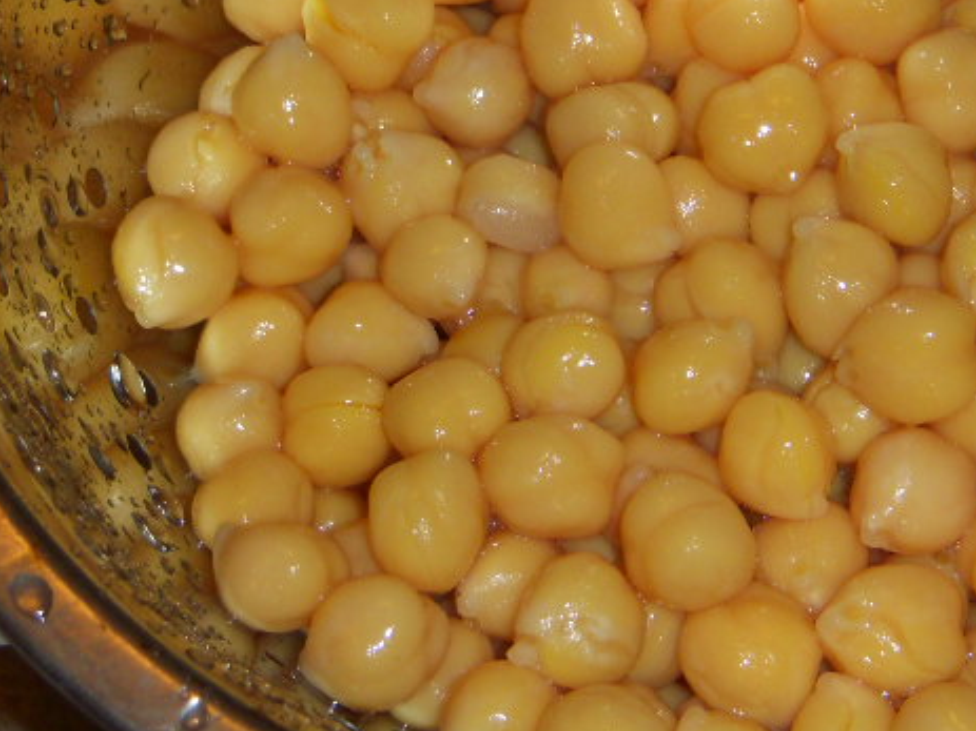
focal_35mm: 146
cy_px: 181
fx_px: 4115
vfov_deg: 10.1
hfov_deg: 13.5
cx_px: 738
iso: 100
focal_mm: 11
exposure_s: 1/50
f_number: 3.7
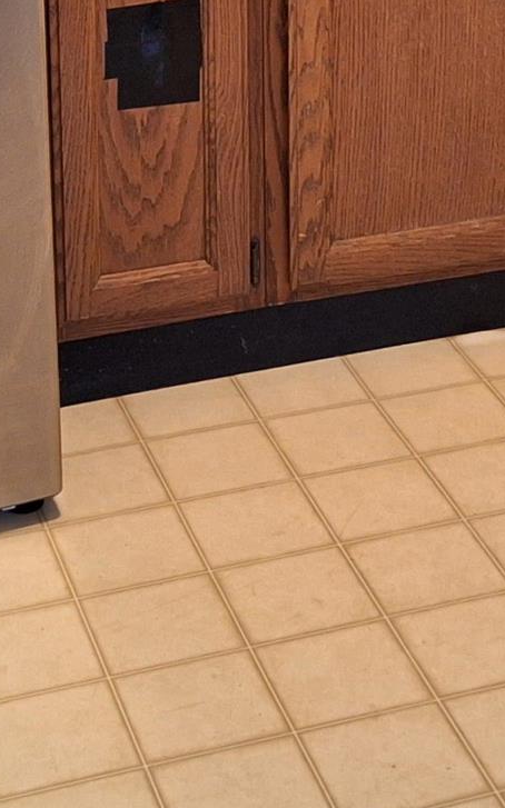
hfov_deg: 12.7
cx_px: 329
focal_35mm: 103
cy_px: -179
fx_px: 2269
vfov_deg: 19.0
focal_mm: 5.54
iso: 320
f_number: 1.8
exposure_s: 1/24
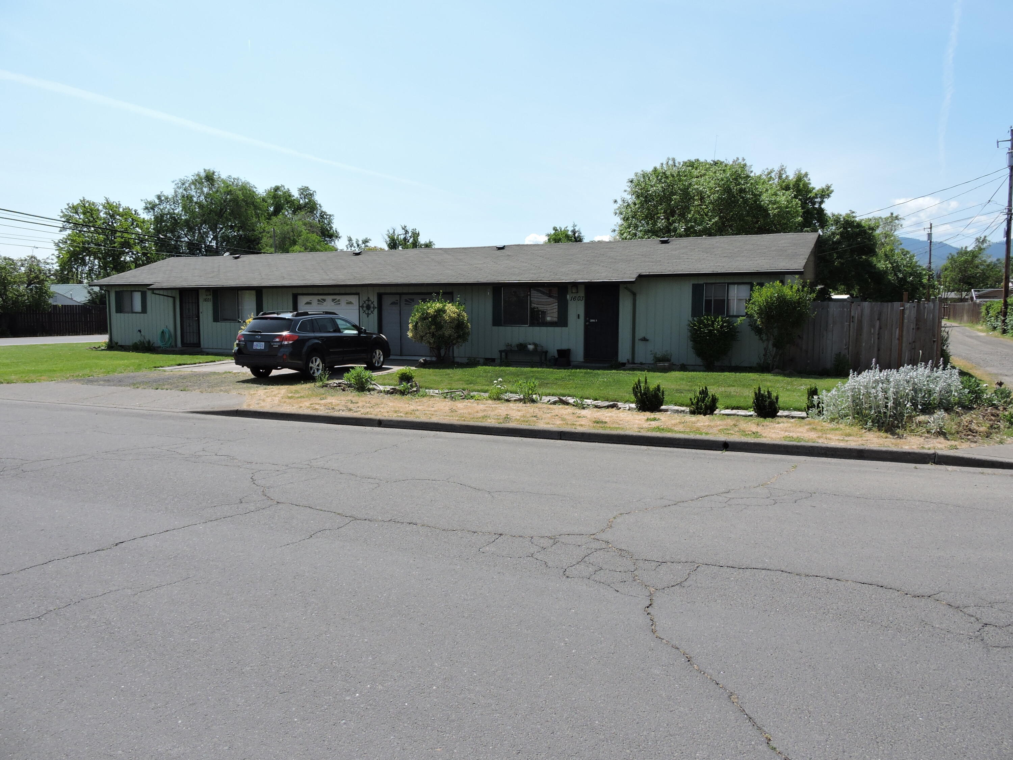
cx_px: 506
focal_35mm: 24
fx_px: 702
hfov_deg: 71.6
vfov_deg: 56.8
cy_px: 380
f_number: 3.3
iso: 100
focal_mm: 4.3
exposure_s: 1/1000
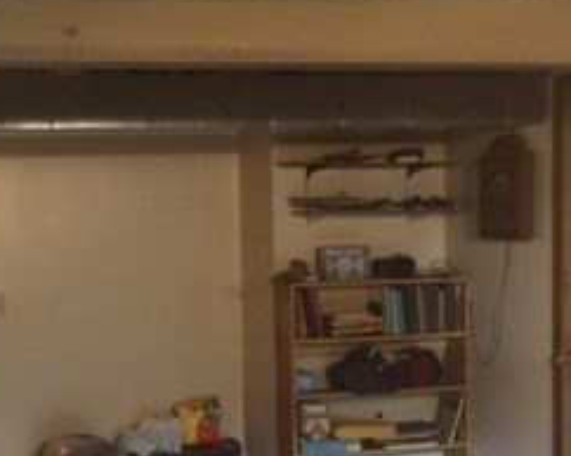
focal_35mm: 75
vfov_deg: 20.3
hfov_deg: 25.2
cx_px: 156
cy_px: 324
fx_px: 1266
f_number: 2.2
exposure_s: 1/24
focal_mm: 4.15
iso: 320
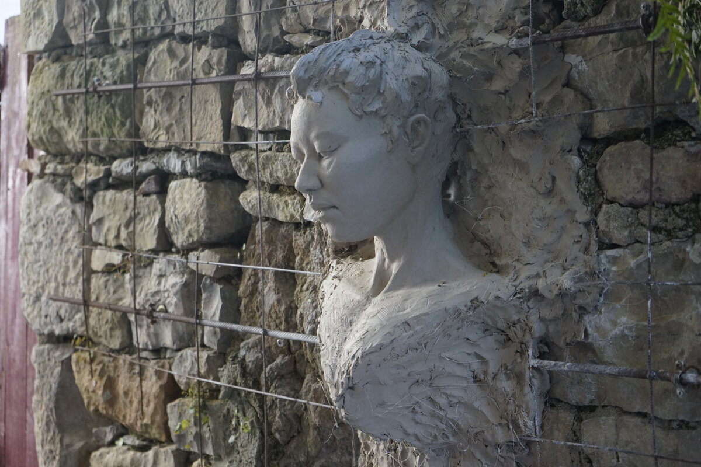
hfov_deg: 28.8
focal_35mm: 70
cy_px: 234
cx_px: 350
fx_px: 1363
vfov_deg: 19.5
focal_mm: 70
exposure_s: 1/160
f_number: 5.6
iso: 2000
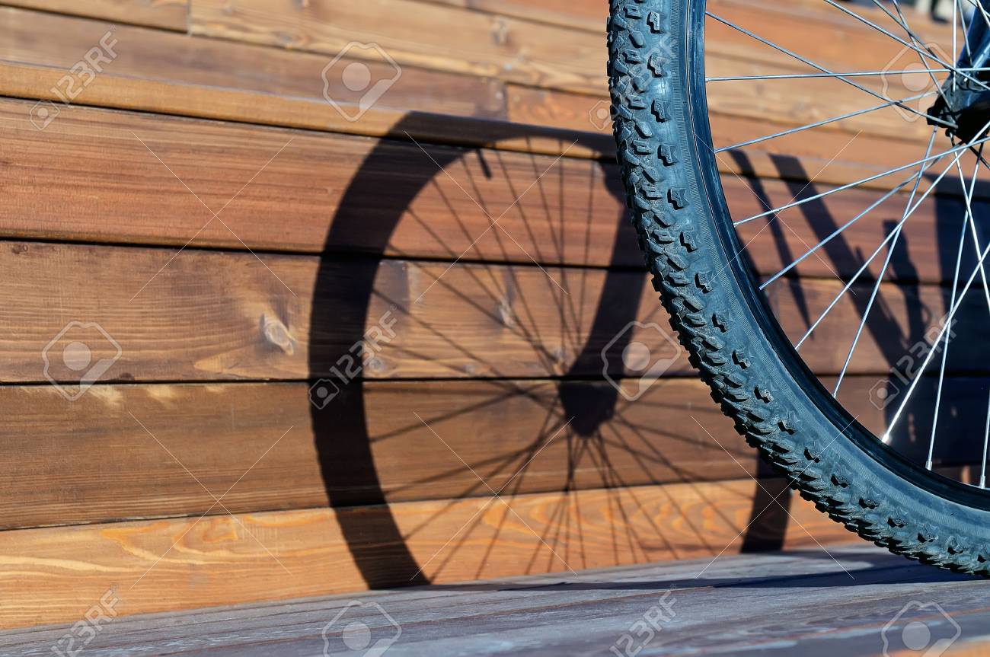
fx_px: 1977
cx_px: 495
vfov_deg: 18.9
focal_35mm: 72
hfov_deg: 28.1
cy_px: 328
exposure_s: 1/640
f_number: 6.3
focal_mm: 48
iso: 200
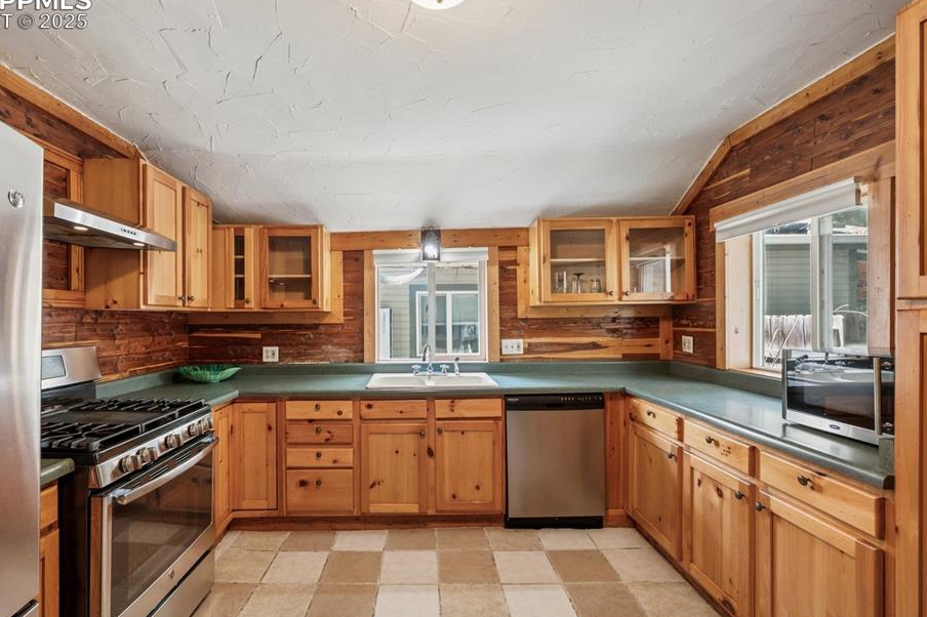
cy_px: 322
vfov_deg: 70.4
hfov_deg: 92.9
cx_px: 411
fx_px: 438
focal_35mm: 17
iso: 800
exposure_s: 1/6
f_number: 11
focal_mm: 15
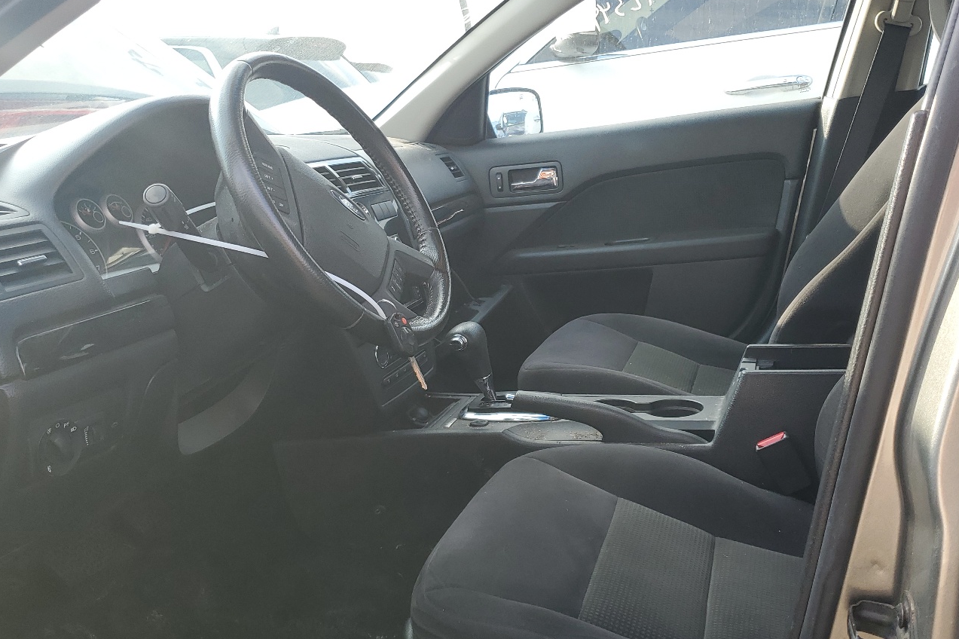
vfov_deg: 38.9
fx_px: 905
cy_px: 332
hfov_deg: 55.6
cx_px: 545
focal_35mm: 34
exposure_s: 1/294
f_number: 1.5
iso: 50
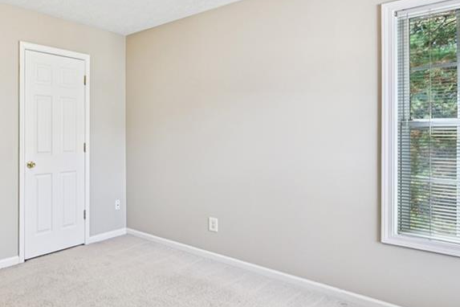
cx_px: 76
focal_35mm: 25
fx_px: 319
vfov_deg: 51.2
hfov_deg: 63.7
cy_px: 138
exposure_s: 1/15
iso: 180
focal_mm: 14
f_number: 8
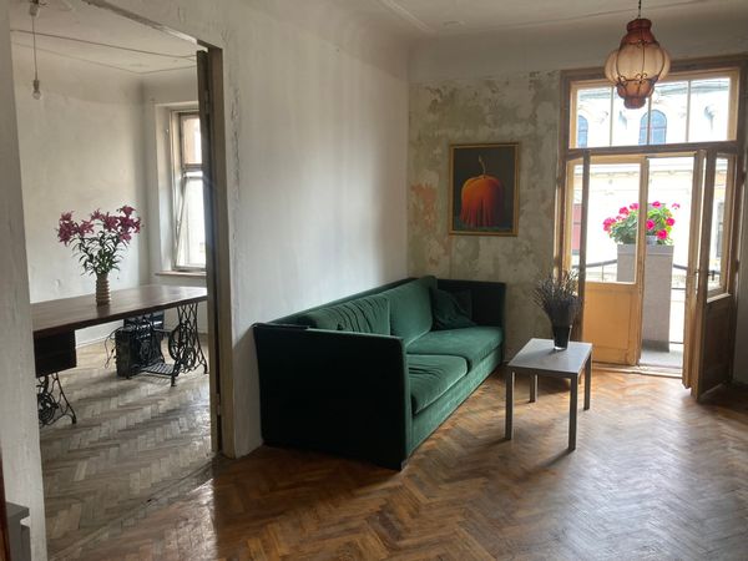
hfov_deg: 63.4
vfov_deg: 49.7
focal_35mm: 28
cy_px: 280
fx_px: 605
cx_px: 374
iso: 80
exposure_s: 1/60
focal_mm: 3.99
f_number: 1.8
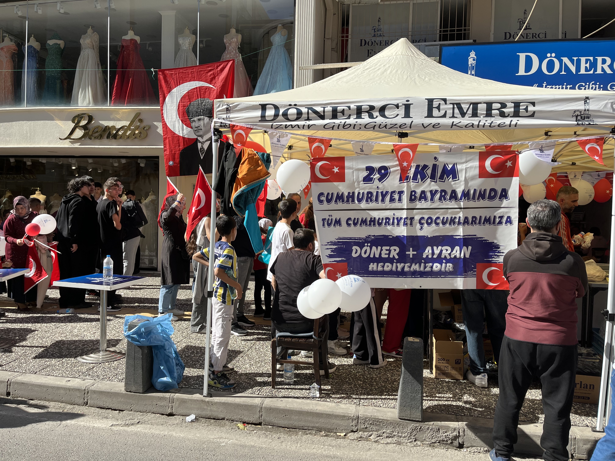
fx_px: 462
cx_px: 308
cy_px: 230
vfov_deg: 53.1
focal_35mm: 26
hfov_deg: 67.3
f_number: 1.6
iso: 50
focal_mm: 5.1
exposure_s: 1/2101
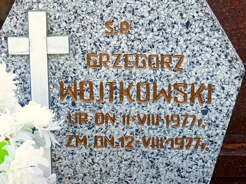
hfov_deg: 14.6
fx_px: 959
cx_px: 123
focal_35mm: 135
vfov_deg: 11.0
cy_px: 92
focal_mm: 24.3
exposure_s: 1/125
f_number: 3.2
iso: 100
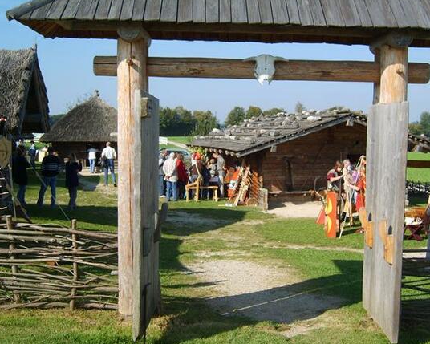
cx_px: 229
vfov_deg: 32.1
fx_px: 598
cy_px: 169
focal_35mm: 47
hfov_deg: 39.5
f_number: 3.1
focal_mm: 9.2
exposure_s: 1/750
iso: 50
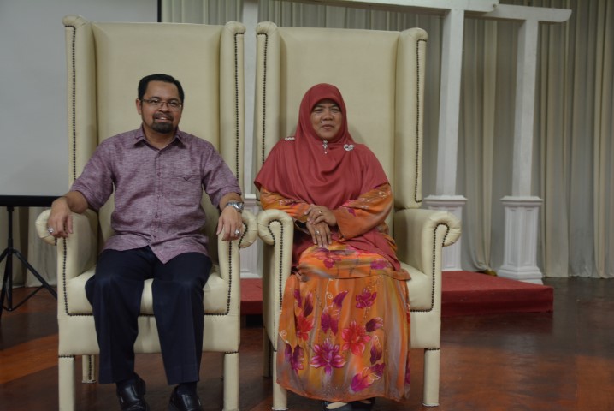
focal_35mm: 48
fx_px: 819
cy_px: 206
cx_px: 307
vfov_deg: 28.1
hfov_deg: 41.1
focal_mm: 32
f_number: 4.2
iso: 1000
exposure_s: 1/30
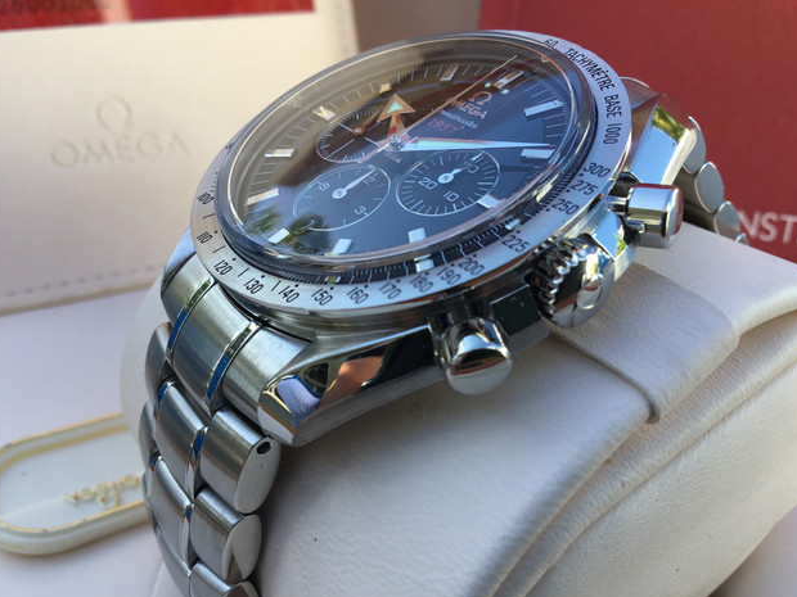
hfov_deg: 56.8
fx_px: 737
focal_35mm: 32
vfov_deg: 44.2
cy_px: 297
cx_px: 402
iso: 25
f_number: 2.4
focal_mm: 3.3
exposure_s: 1/275
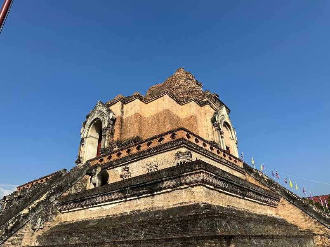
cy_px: 124
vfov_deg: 56.8
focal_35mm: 24
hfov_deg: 71.6
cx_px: 165
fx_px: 229
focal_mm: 6.86
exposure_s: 1/5263
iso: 80
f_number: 1.78
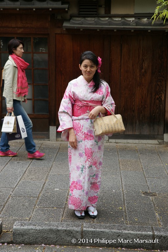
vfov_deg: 28.8
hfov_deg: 19.5
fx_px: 490
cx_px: 84
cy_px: 126
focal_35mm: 70
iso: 400
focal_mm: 70
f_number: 9
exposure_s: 1/125
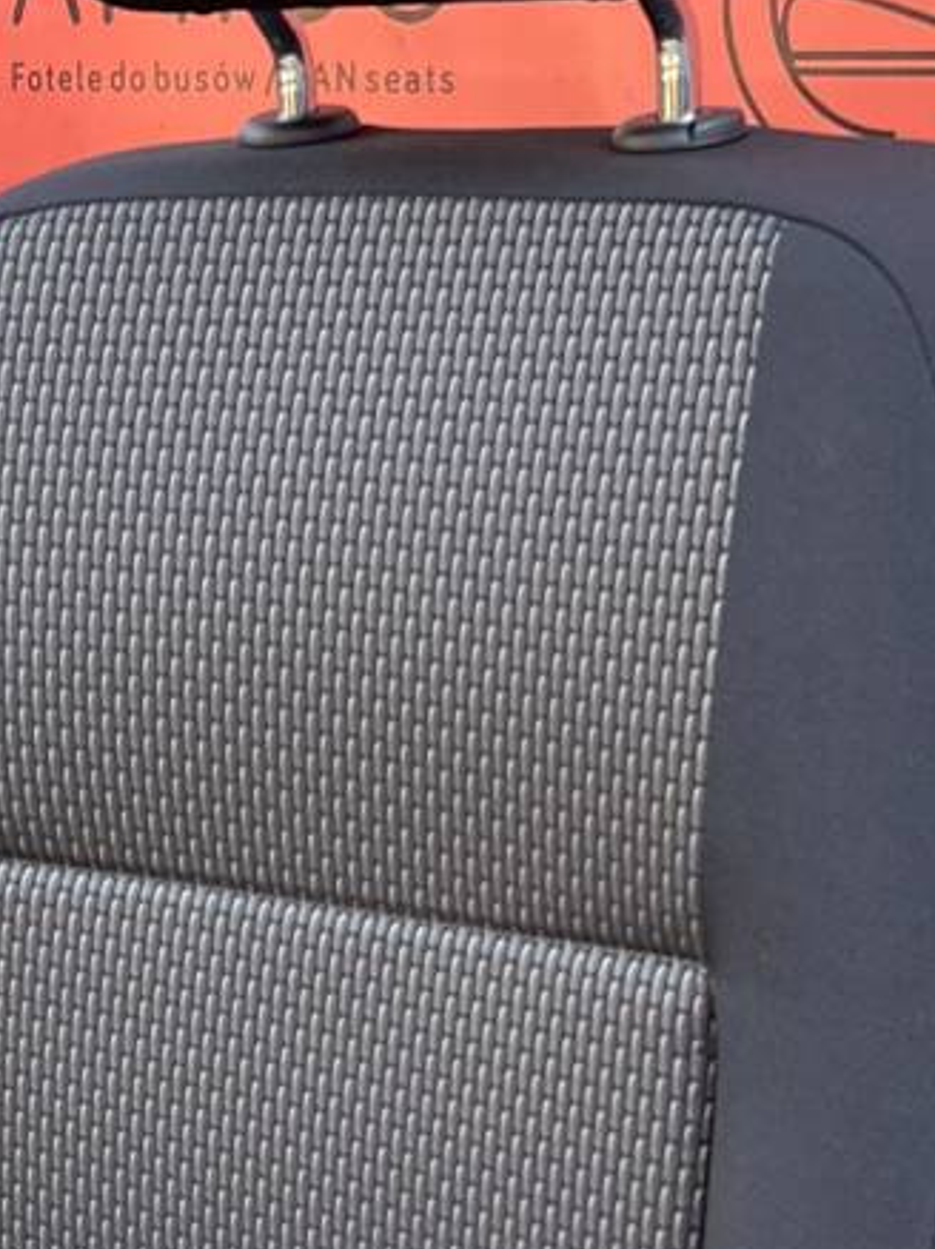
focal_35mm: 95
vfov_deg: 20.1
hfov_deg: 15.4
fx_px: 3425
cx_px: 91
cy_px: 1201
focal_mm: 5.1
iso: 80
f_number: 1.6
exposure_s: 1/121
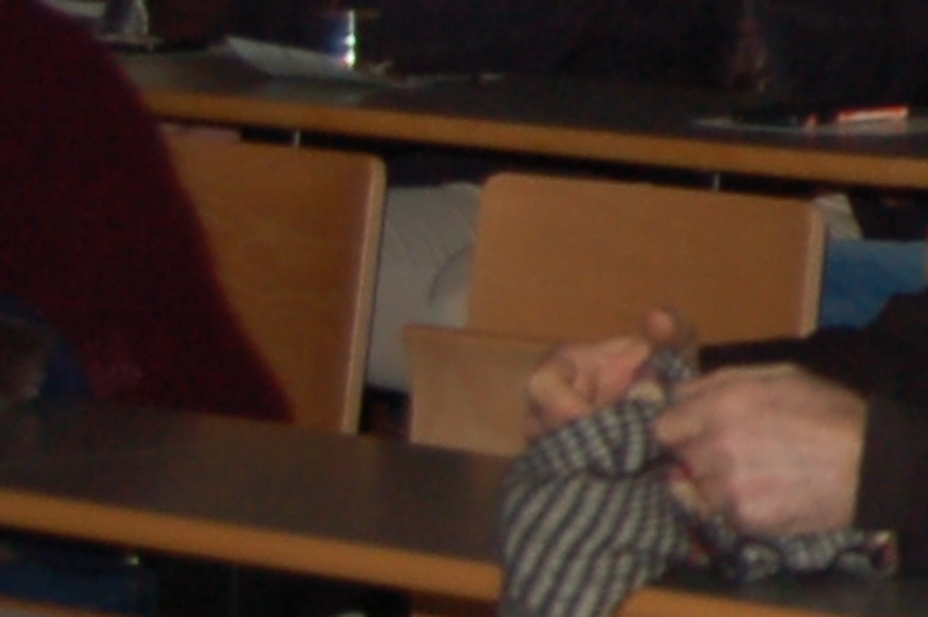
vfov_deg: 6.2
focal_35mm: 217
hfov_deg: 8.1
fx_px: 5590
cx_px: 2774
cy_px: -298
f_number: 3.8
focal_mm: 22
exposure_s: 1/60
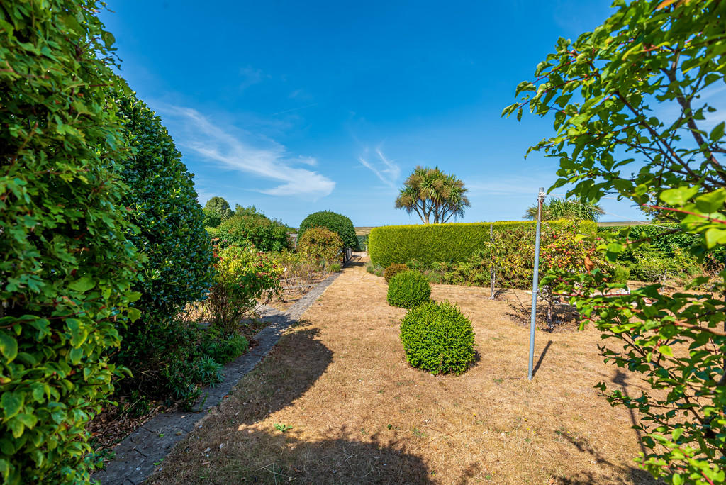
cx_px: 363
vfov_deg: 73.8
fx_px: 323
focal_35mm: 16
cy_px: 242
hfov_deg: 96.7
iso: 200
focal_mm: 16
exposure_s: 1/400
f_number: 8
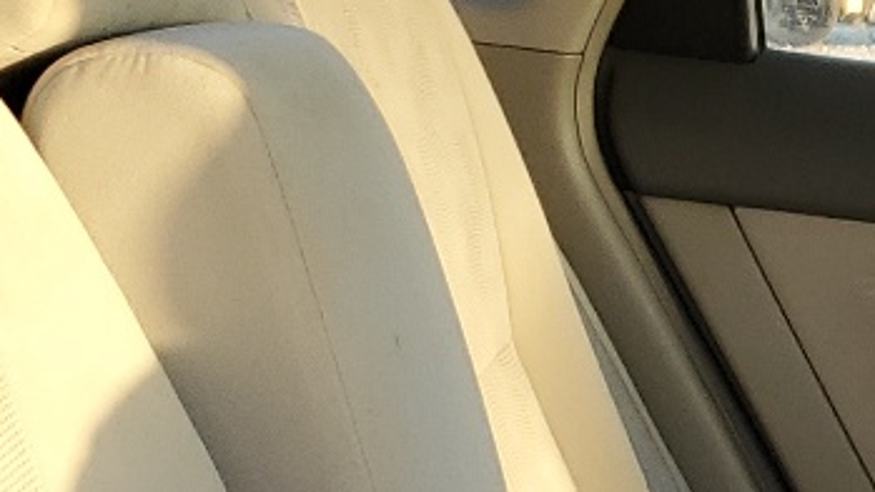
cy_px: 1064
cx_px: 1384
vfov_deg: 8.7
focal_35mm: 130
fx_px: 3015
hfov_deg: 15.1
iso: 50
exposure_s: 1/238
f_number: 1.5
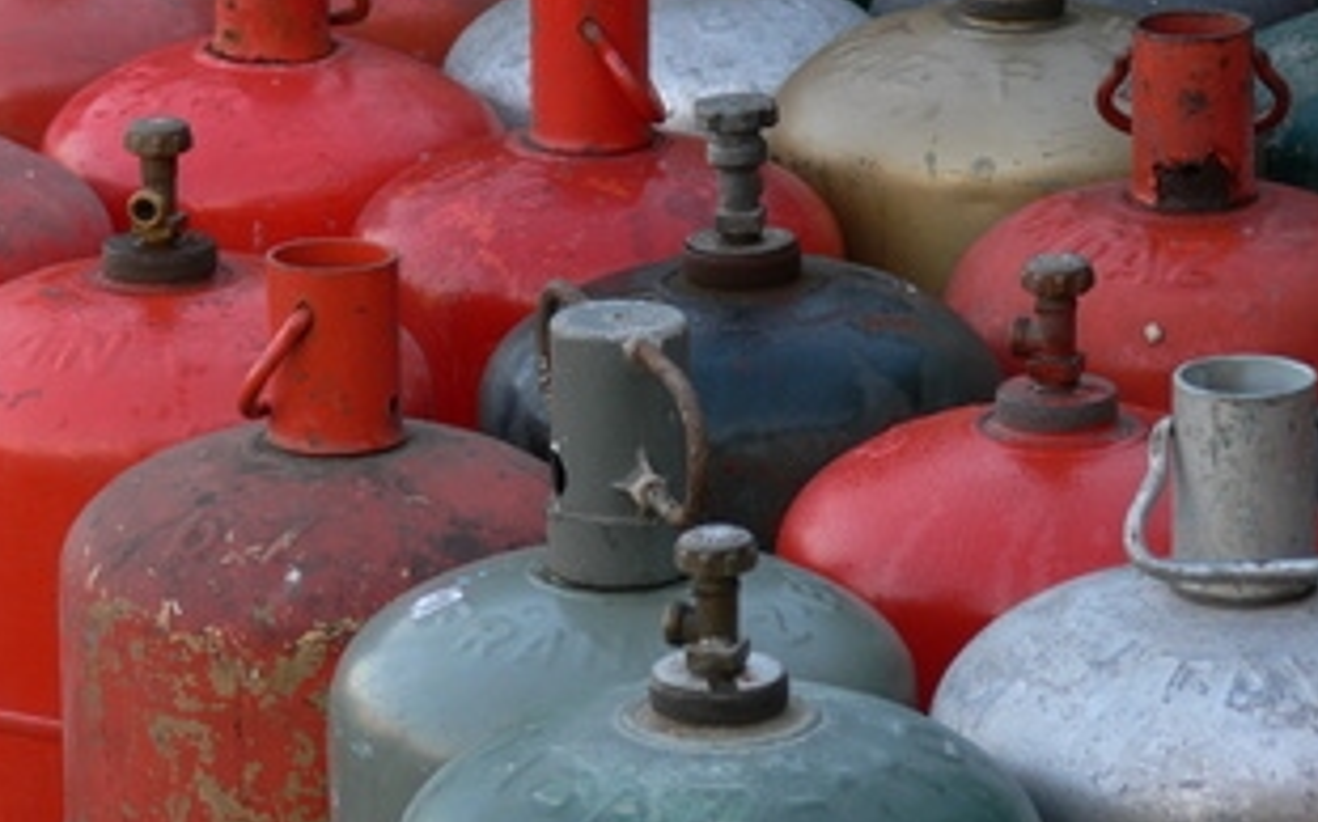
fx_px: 8903
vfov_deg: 5.3
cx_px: 750
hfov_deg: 8.5
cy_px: 246
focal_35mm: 248
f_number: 3.6
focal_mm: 38.4
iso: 80
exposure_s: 1/30
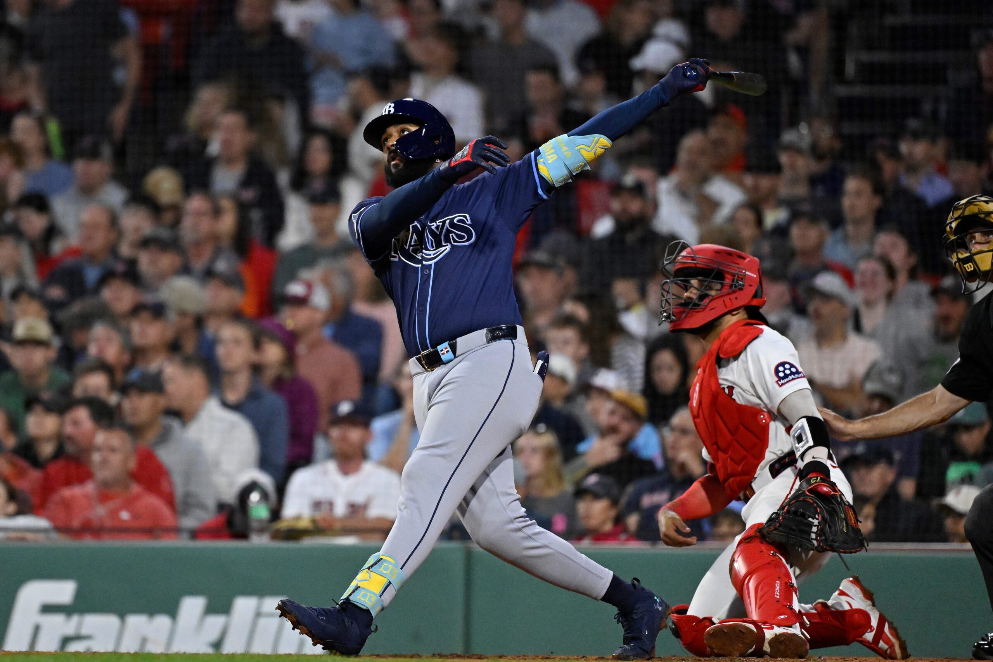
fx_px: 10481
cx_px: 496
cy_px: 331
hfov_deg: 5.4
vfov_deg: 3.6
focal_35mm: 380
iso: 6400
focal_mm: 380
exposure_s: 1/3200
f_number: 4
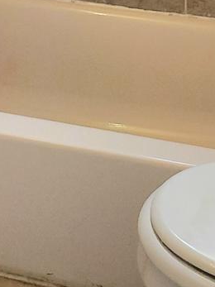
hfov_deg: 12.6
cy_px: -295
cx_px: -29
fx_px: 953
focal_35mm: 115
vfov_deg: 14.2
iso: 160
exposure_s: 1/120
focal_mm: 4.3
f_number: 2.4
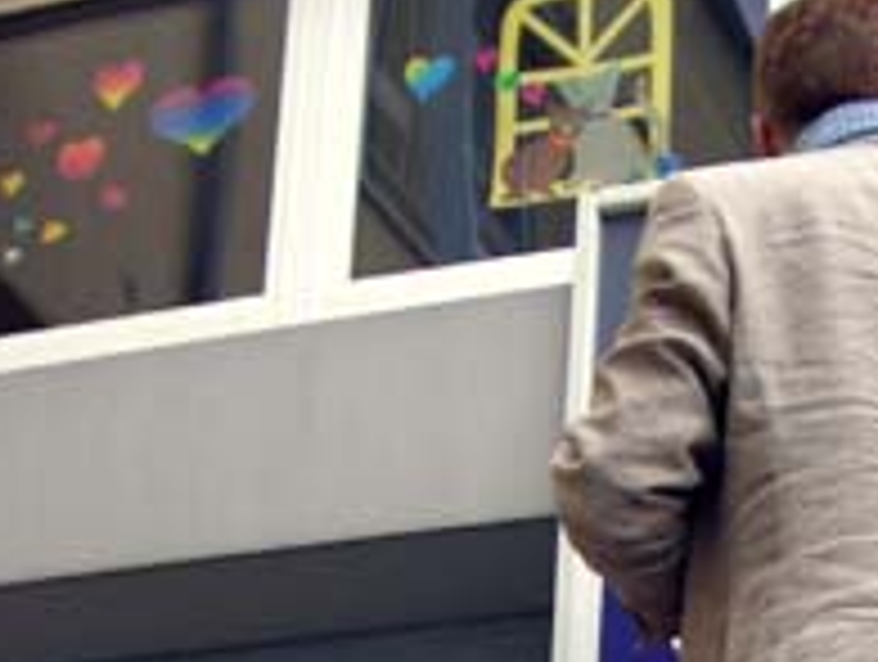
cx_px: 563
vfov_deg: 13.3
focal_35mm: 107
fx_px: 2719
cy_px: 894
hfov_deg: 18.3
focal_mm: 6.2
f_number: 2.7
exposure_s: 1/200
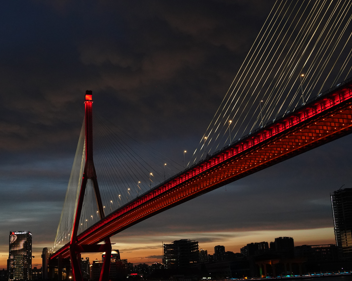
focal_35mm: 48
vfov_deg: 31.5
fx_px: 500
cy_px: 142
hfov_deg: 38.8
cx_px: 161
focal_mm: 28
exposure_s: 1/80
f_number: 5
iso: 3200
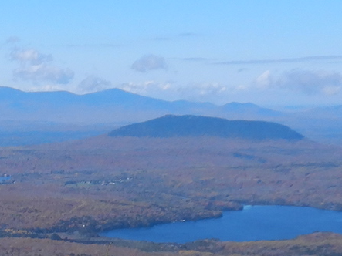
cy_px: 415
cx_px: -163
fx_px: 1027
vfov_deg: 13.2
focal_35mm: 104
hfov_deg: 17.2
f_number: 4.1
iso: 125
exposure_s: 1/1000
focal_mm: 4.3
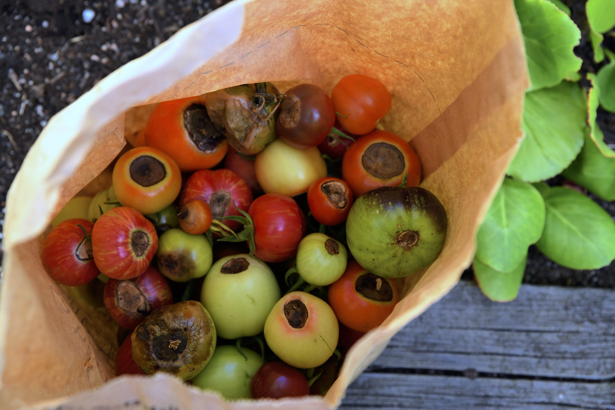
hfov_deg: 28.8
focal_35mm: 70
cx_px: 308
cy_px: 205
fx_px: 1196
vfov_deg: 19.5
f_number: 4.5
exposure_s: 1/320
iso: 1000
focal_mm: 70
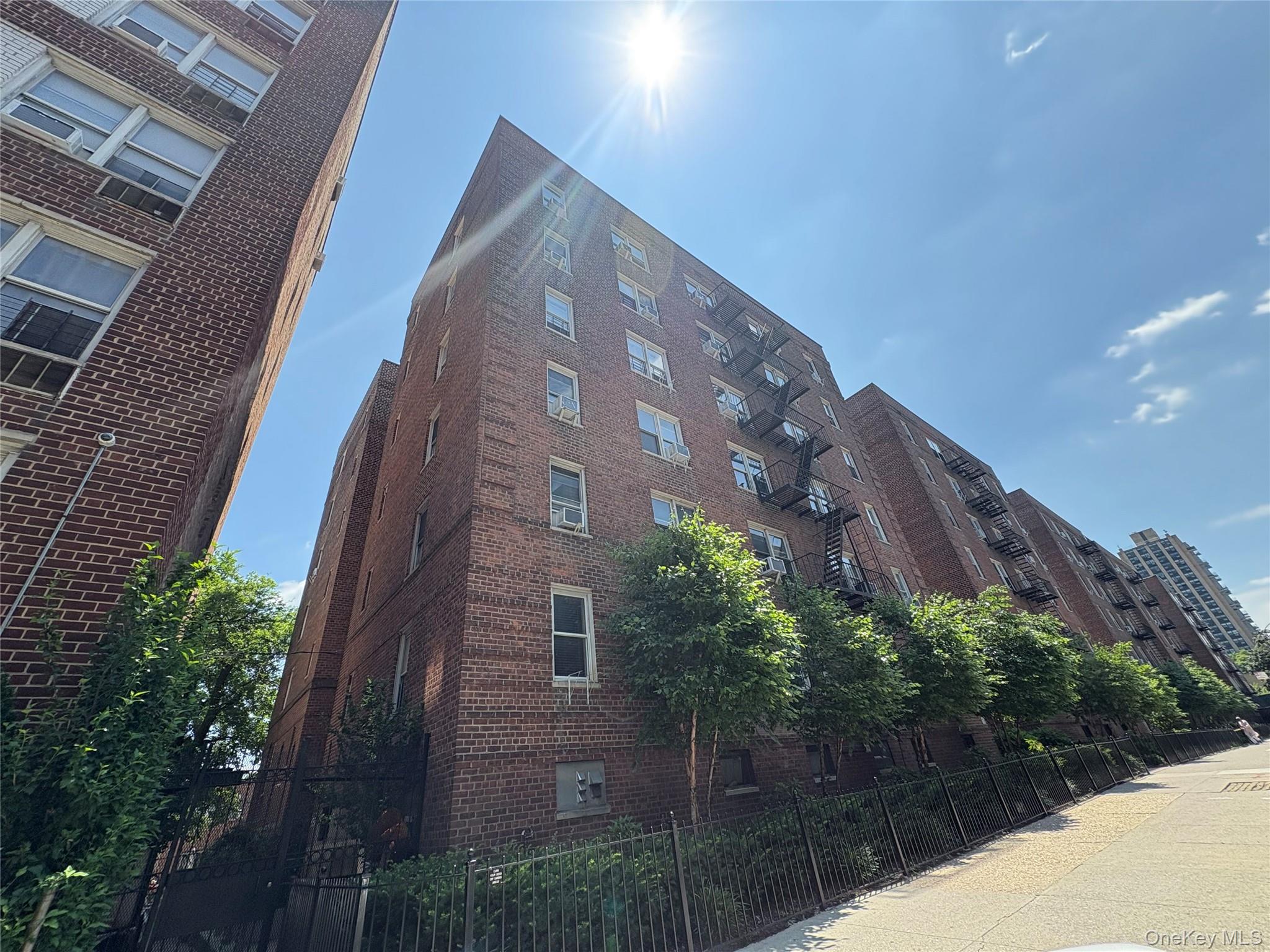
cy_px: 476
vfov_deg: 85.7
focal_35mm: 14
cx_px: 635
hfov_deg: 102.1
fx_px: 514
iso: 50
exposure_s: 1/821
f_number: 2.2
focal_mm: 2.22
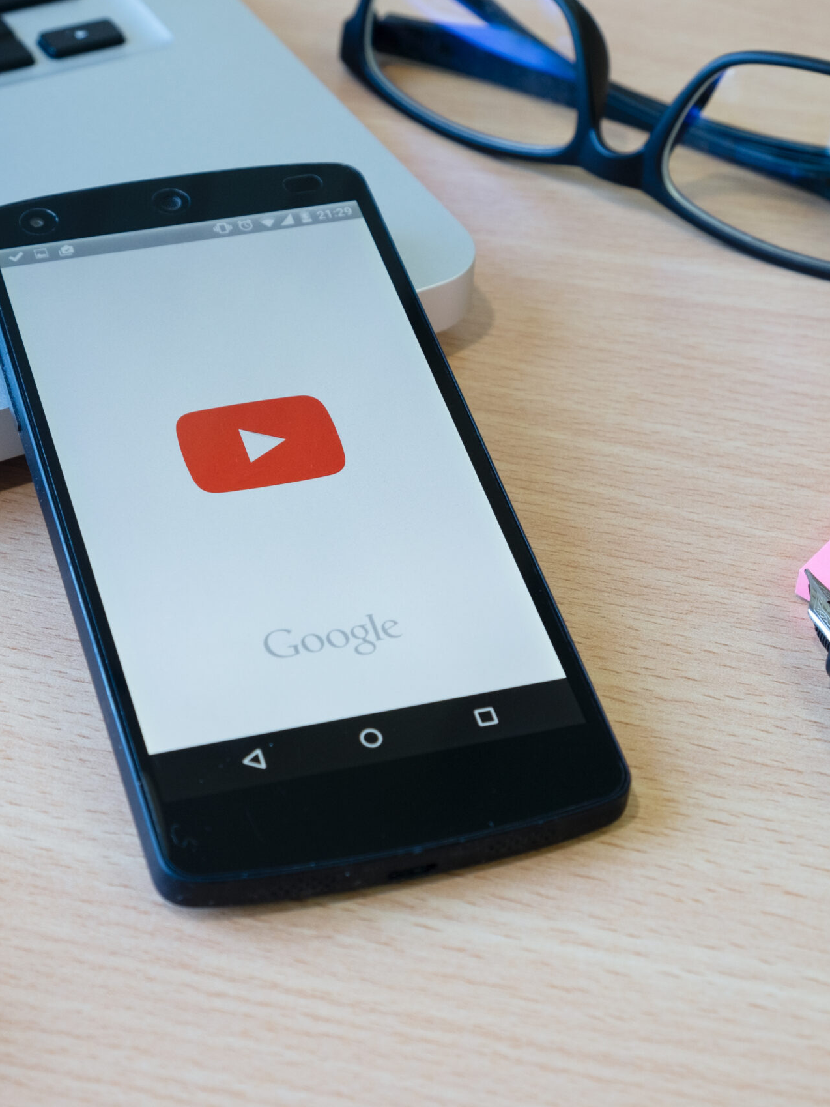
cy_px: 553
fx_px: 2270
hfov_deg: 20.6
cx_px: 265
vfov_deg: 27.4
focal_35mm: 71
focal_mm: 32.9
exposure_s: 1/20
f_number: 6.4
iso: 400
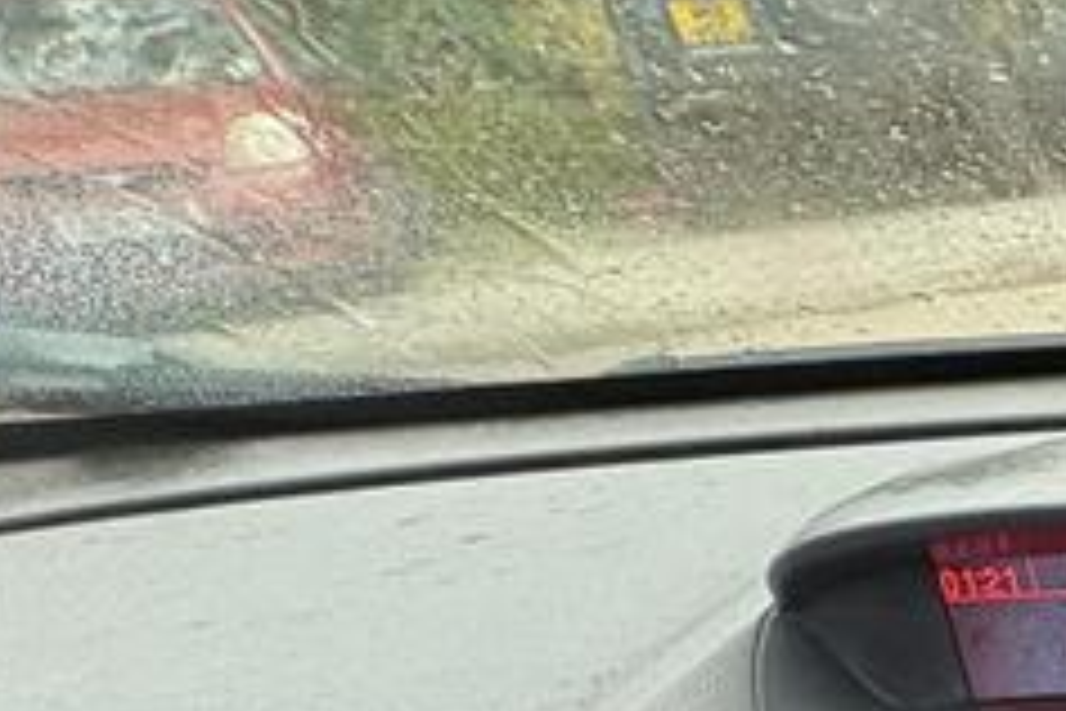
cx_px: 1952
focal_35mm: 55
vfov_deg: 19.7
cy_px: 1197
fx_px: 1628
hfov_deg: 21.6
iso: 160
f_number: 2.2
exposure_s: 1/99
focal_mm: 2.22
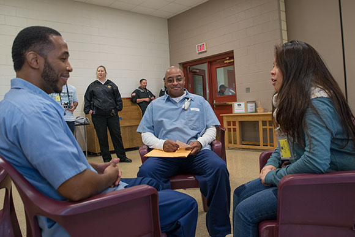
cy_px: 118
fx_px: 237
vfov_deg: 53.2
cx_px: 178
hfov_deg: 73.7
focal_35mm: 24
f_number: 5.6
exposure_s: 1/125
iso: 1250
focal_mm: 24
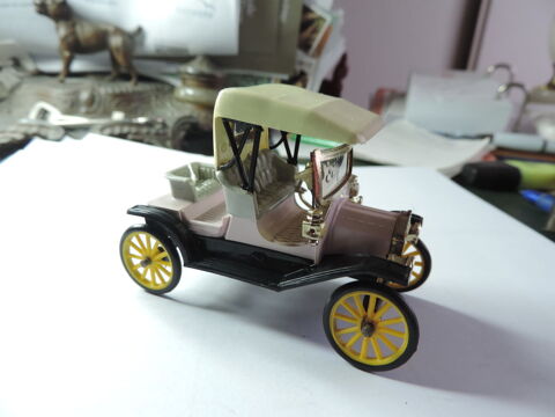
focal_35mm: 24
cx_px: 278
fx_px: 385
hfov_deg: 71.6
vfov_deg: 56.8
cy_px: 208
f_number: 3
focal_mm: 4.3
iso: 200
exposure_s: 1/30
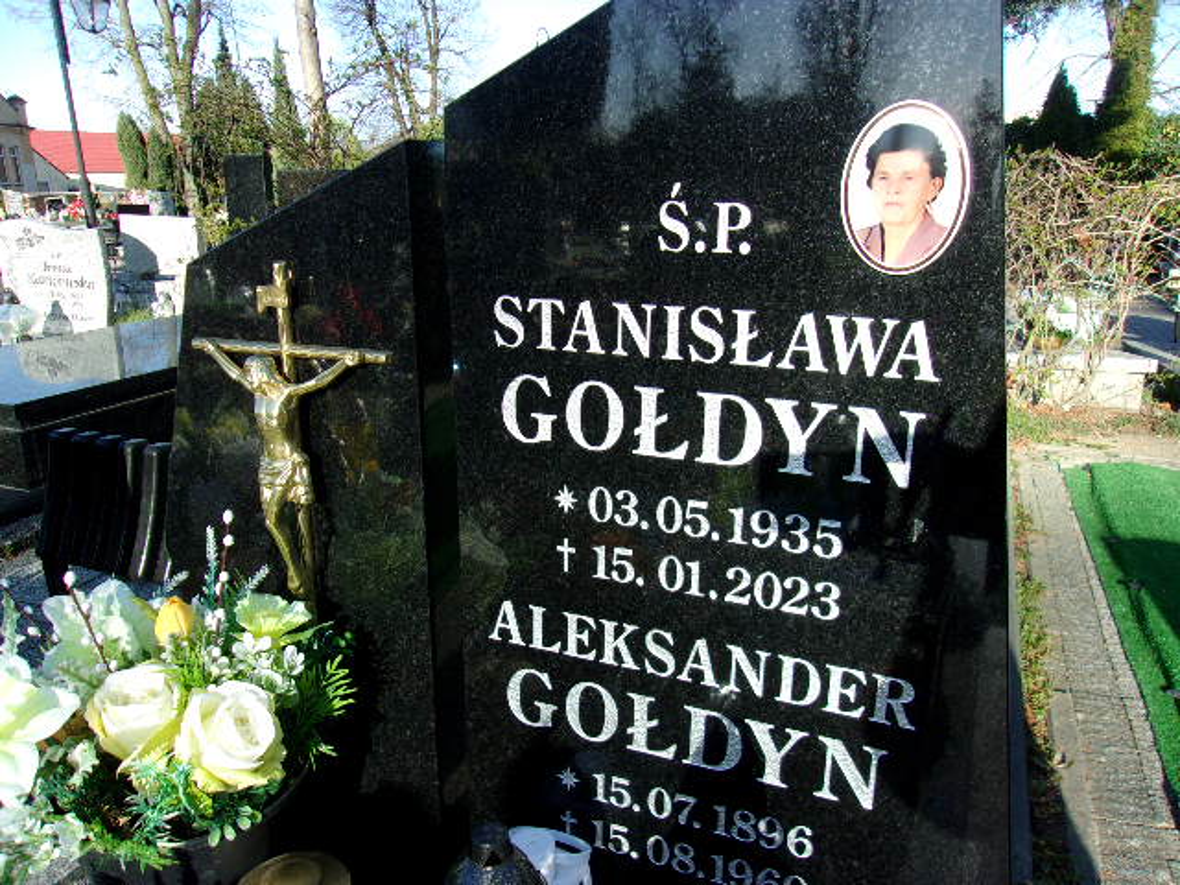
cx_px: 590
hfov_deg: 65.3
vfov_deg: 51.4
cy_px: 442
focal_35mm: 27
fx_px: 920
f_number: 3
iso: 80
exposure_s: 1/400
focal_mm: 4.9
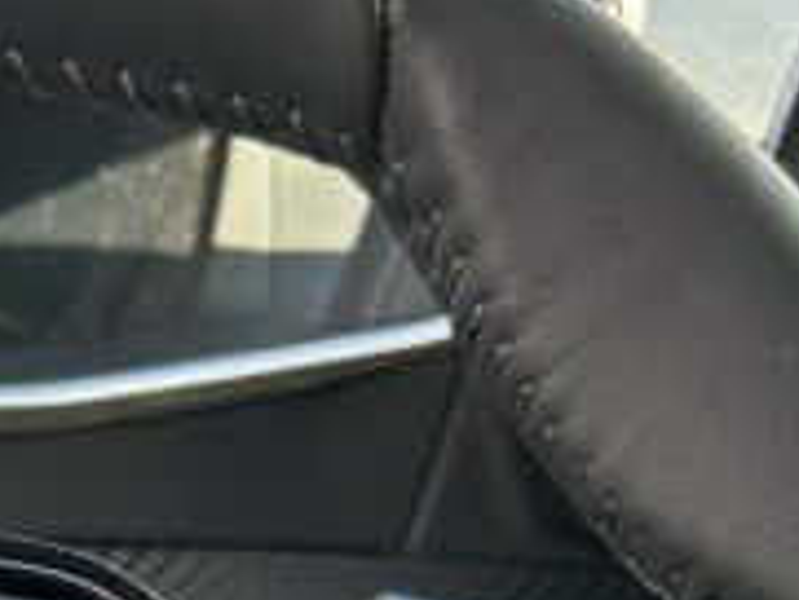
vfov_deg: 11.8
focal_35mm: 115
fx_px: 2656
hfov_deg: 16.0
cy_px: 1099
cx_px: -296
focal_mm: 5.7
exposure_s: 1/121
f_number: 1.5
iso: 80
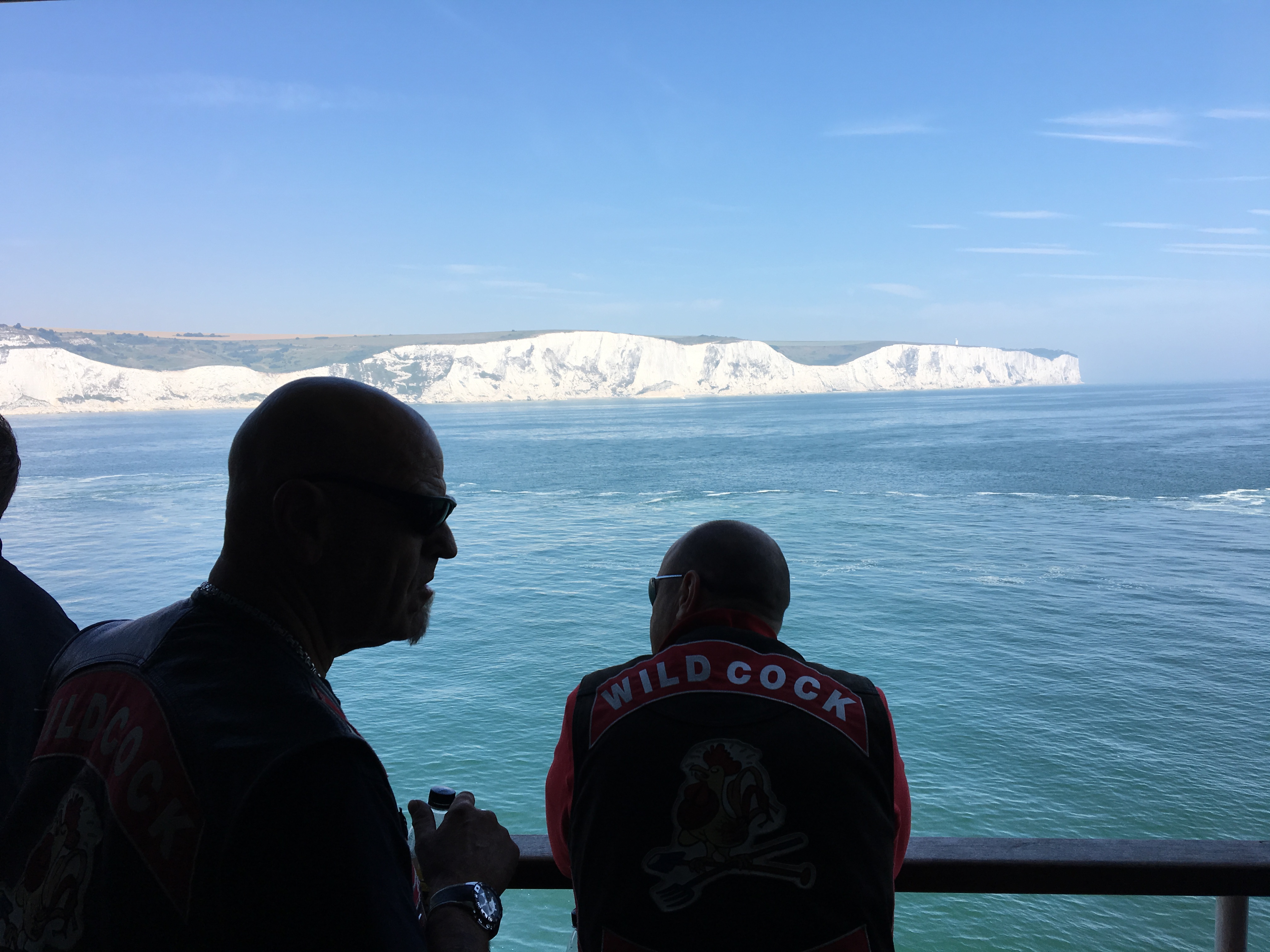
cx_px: 635
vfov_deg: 48.2
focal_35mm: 29
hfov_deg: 61.7
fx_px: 1064
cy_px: 476
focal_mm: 4.15
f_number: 2.2
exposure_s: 1/1148
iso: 25
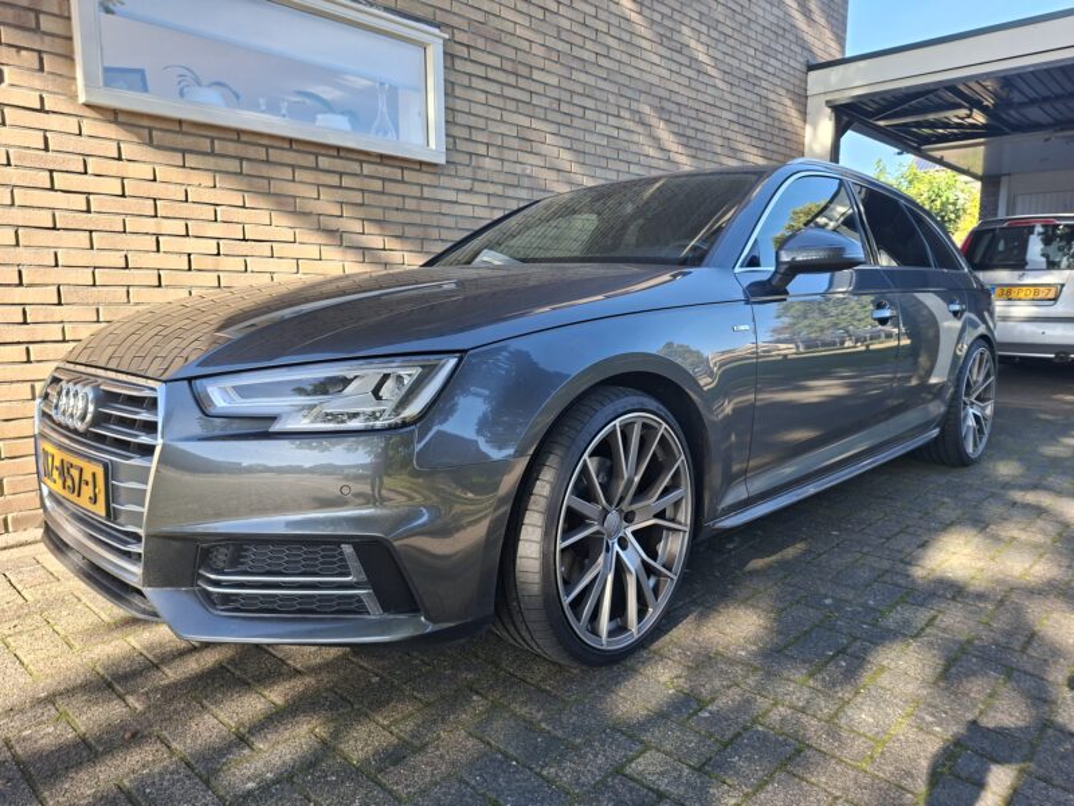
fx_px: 714
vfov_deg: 58.9
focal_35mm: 23
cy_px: 403
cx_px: 537
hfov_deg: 73.9
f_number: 1.8
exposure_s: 1/321
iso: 50
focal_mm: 5.54
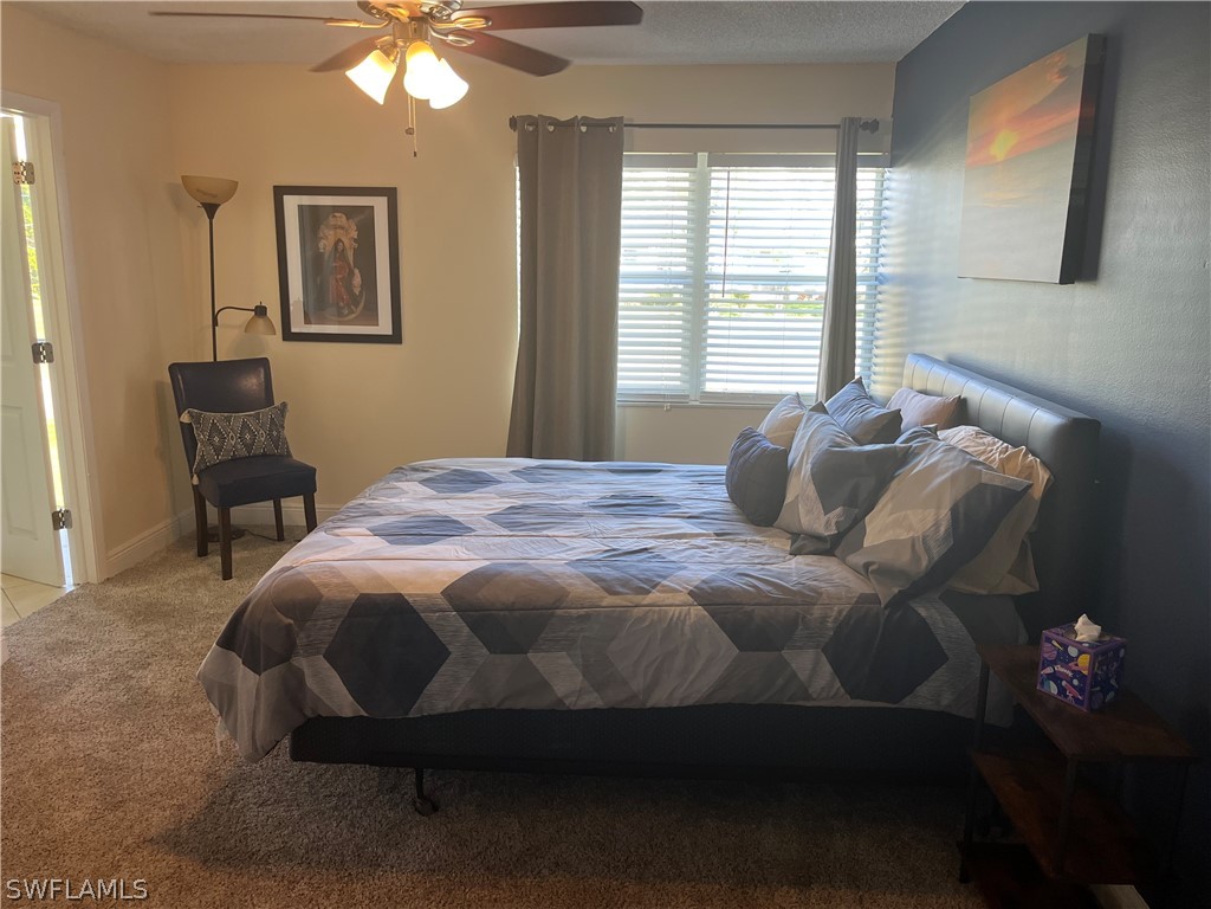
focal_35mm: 26
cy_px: 454
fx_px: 910
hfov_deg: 67.3
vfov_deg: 53.1
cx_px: 606
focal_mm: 5.1
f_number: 1.6
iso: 125
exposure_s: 1/120
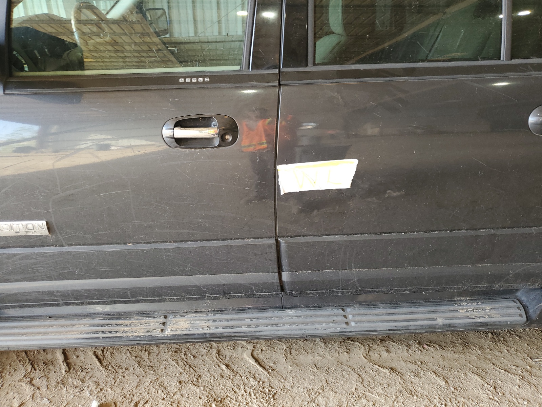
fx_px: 407
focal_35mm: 26
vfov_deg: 53.1
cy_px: 204
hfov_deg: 67.3
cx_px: 271
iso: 51
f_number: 1.5
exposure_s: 1/60.2
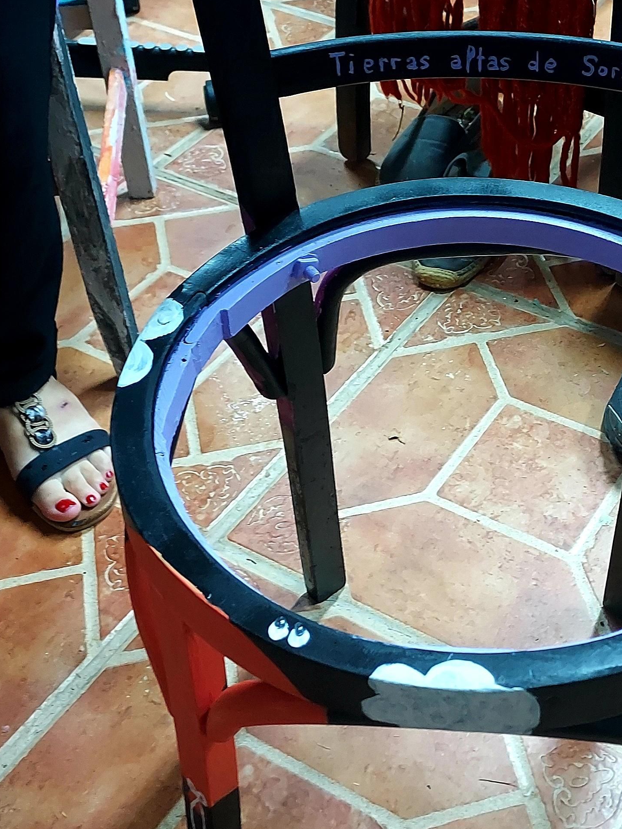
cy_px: 336
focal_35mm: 50
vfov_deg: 38.1
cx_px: 477
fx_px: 1198
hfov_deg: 28.6
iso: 500
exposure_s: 1/33
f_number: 1.8
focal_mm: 4.6
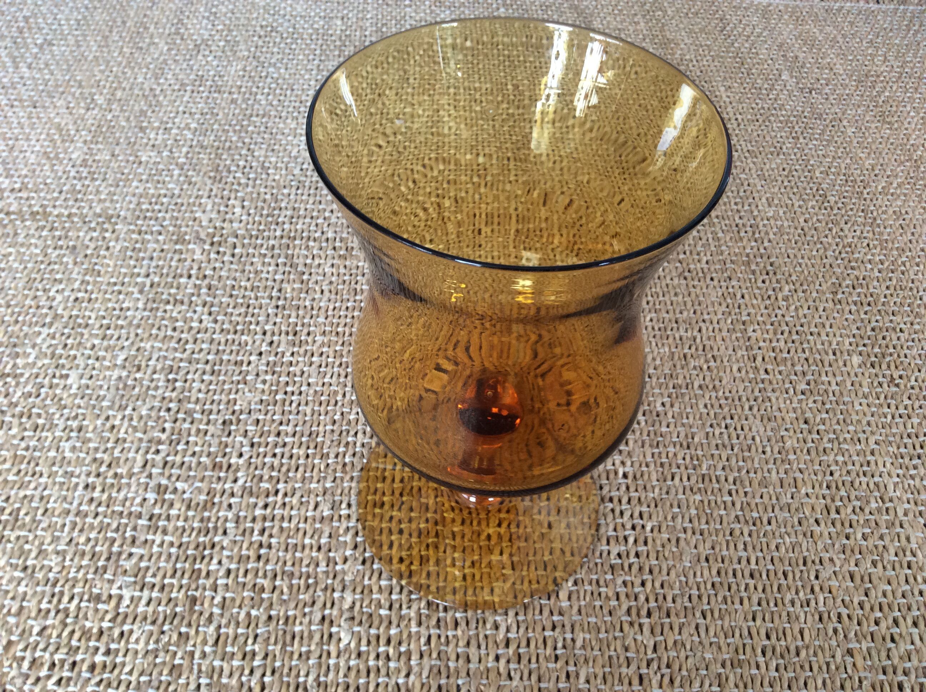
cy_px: 346
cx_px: 463
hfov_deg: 56.9
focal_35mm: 32
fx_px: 855
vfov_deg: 44.1
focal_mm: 3.3
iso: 80
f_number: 2.4
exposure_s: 1/25
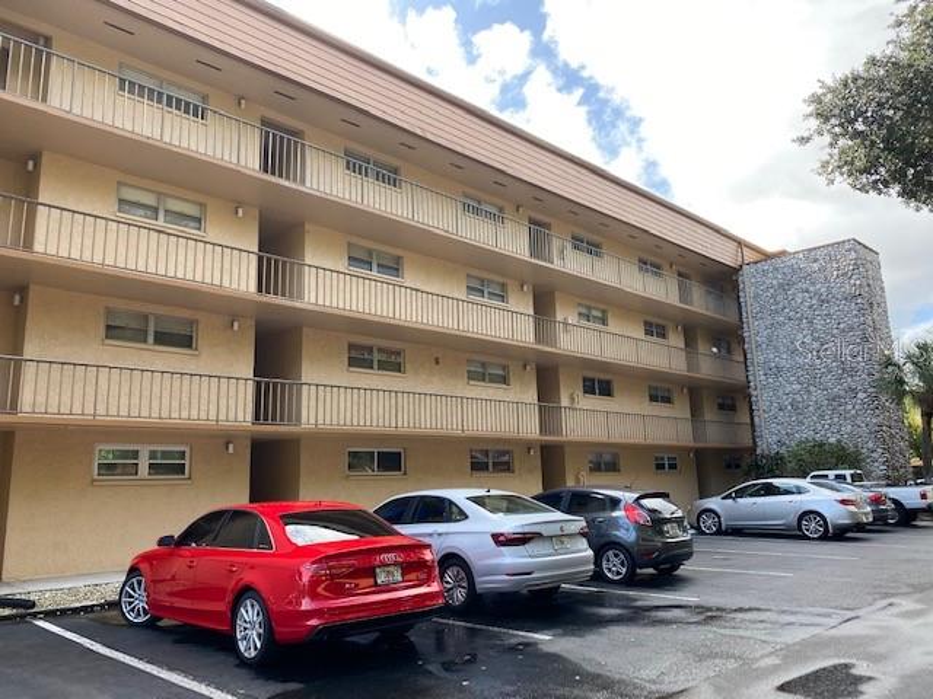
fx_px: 701
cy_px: 350
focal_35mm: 26
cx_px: 466
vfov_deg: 53.1
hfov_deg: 67.3
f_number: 1.8
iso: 32
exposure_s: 1/508
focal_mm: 4.25
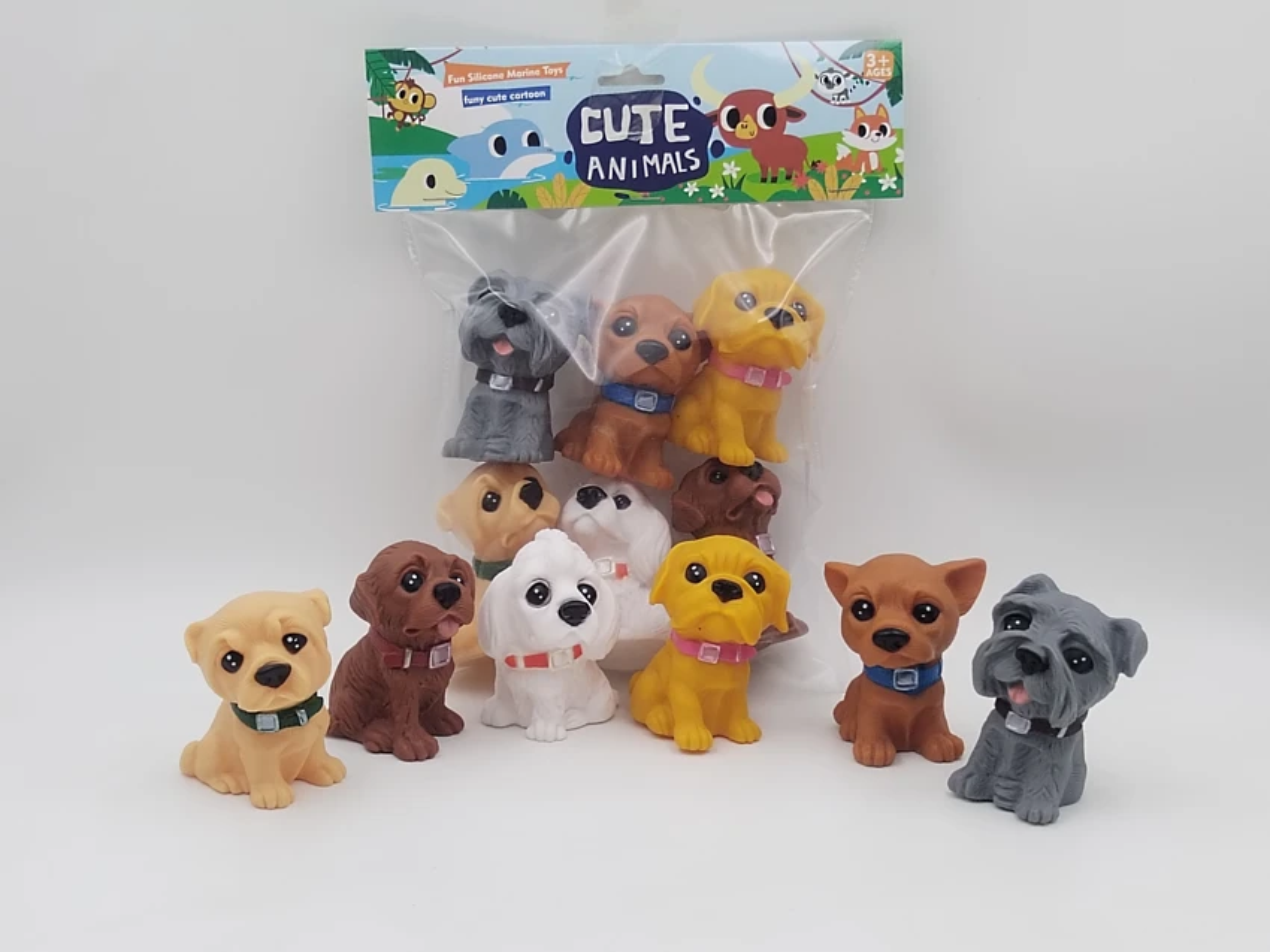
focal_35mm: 51
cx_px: 635
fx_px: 1871
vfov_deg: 28.5
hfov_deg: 37.5
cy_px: 476
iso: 182
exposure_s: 1/100
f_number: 1.8
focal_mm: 4.75
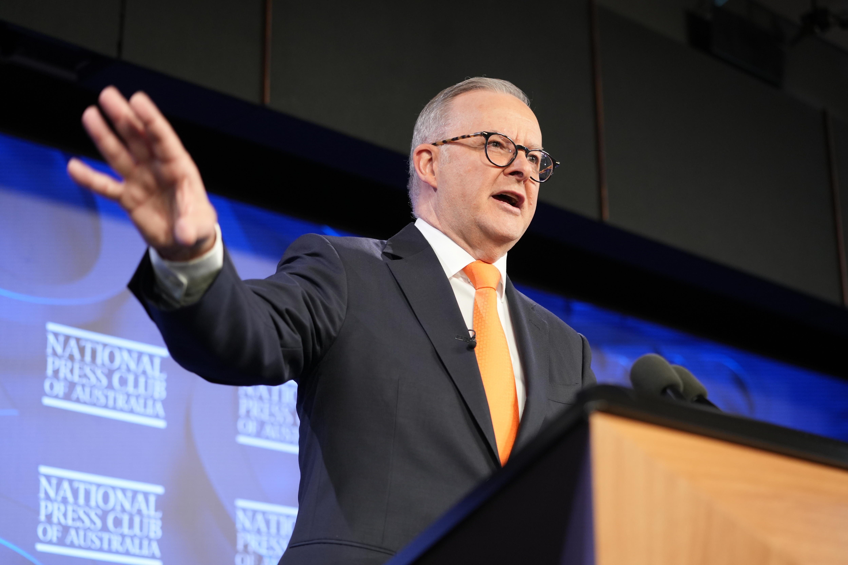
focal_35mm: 70
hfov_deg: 28.8
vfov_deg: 19.5
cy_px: 282
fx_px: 1649
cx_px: 424
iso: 2000
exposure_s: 1/200
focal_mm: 70
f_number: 3.2
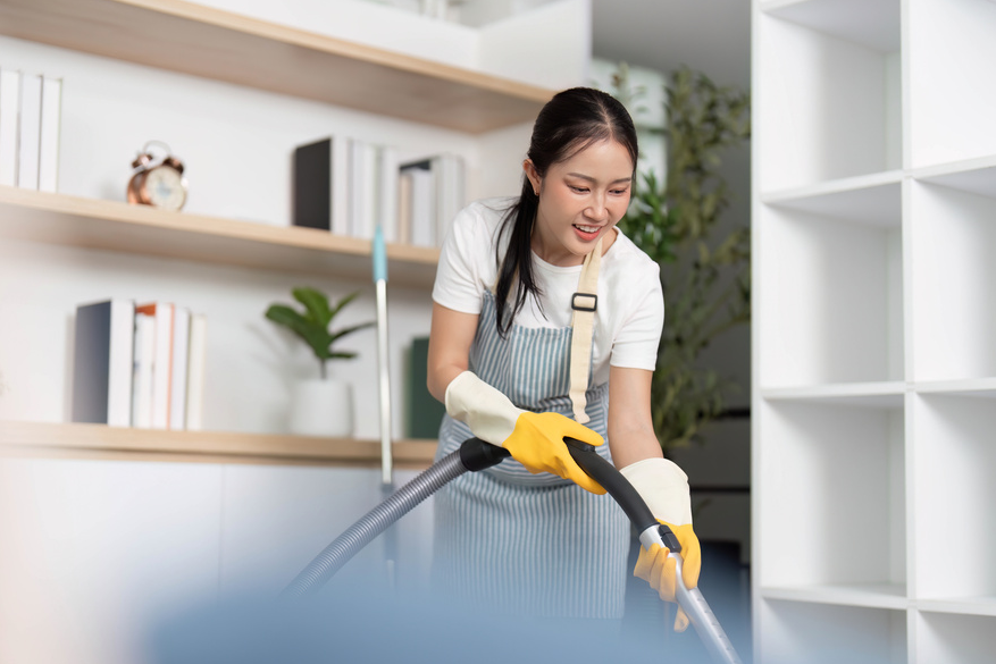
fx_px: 1577
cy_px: 356
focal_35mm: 57
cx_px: 467
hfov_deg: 35.0
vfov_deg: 23.8
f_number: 1.2
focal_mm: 50
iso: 200
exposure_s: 1/250
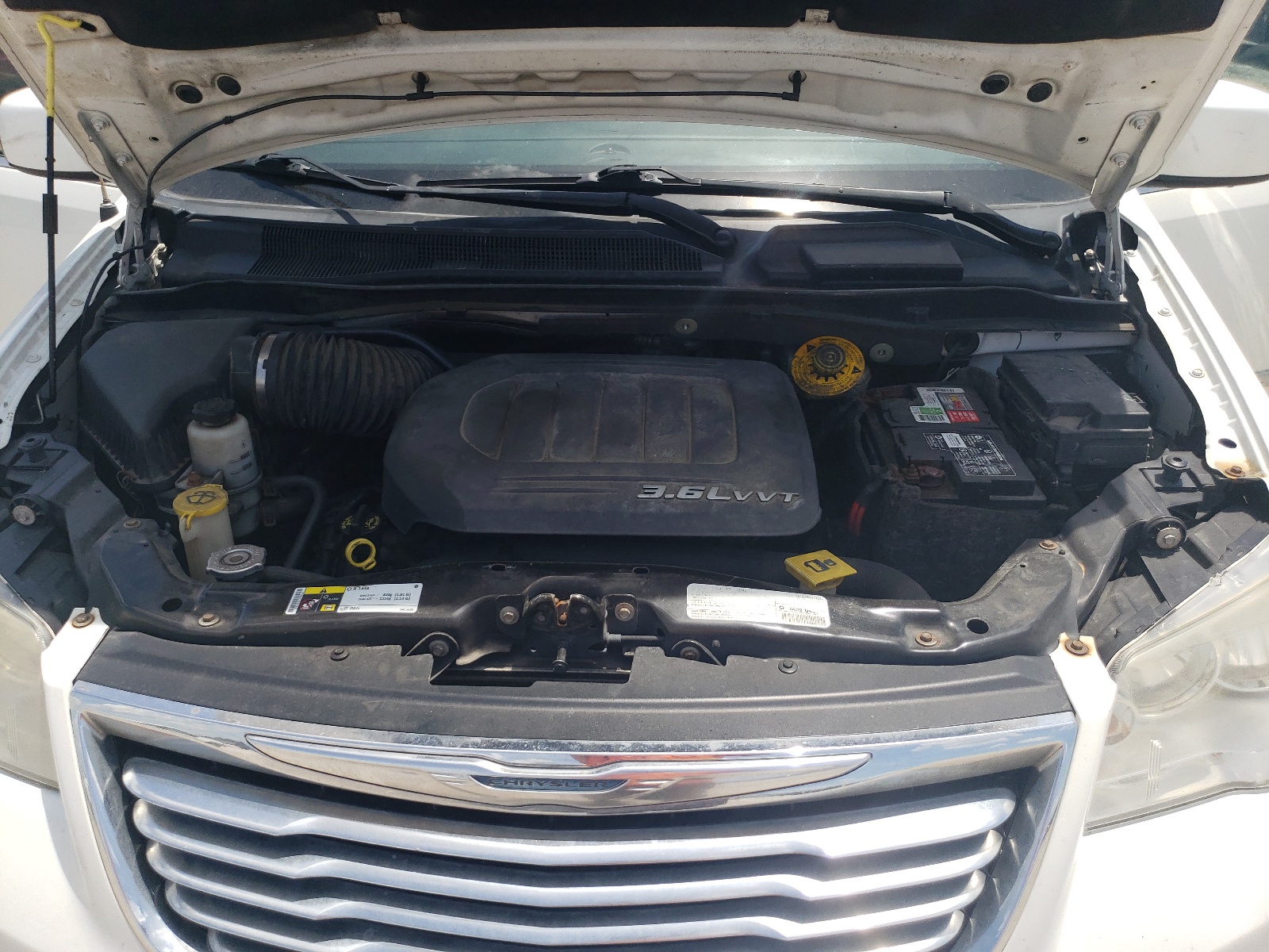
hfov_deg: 67.3
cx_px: 634
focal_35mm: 26
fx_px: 953
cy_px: 476
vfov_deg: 53.1
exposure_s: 1/2500
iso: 50
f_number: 1.5
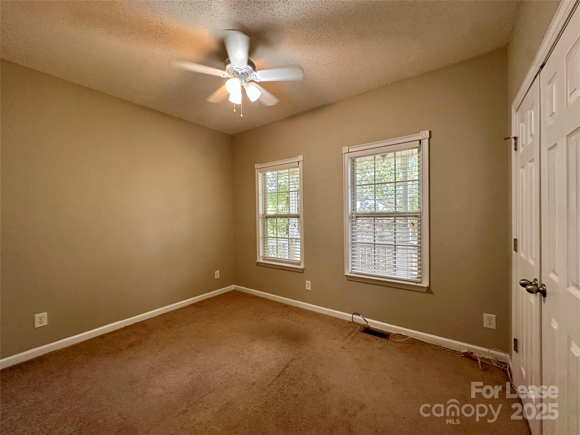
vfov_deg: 85.7
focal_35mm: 14
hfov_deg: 102.1
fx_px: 235
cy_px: 218
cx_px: 290
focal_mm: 2.22
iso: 320
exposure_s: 1/120
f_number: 2.2
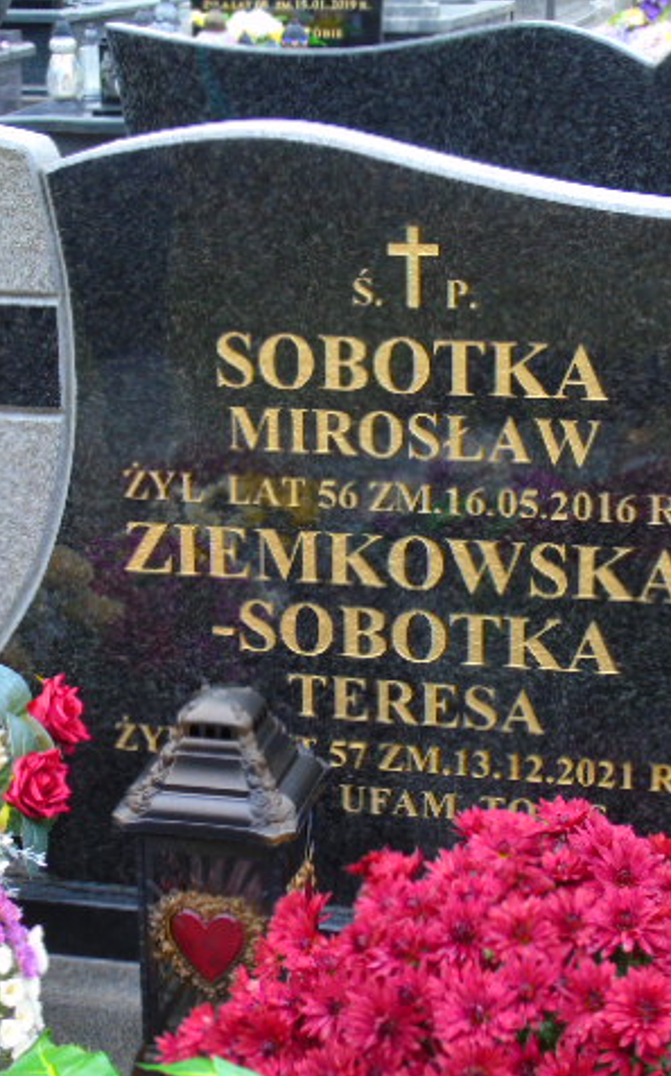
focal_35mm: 77
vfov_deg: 26.8
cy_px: 536
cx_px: 319
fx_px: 2256
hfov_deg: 16.9
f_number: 4.3
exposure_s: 1/30
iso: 100
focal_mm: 9.6
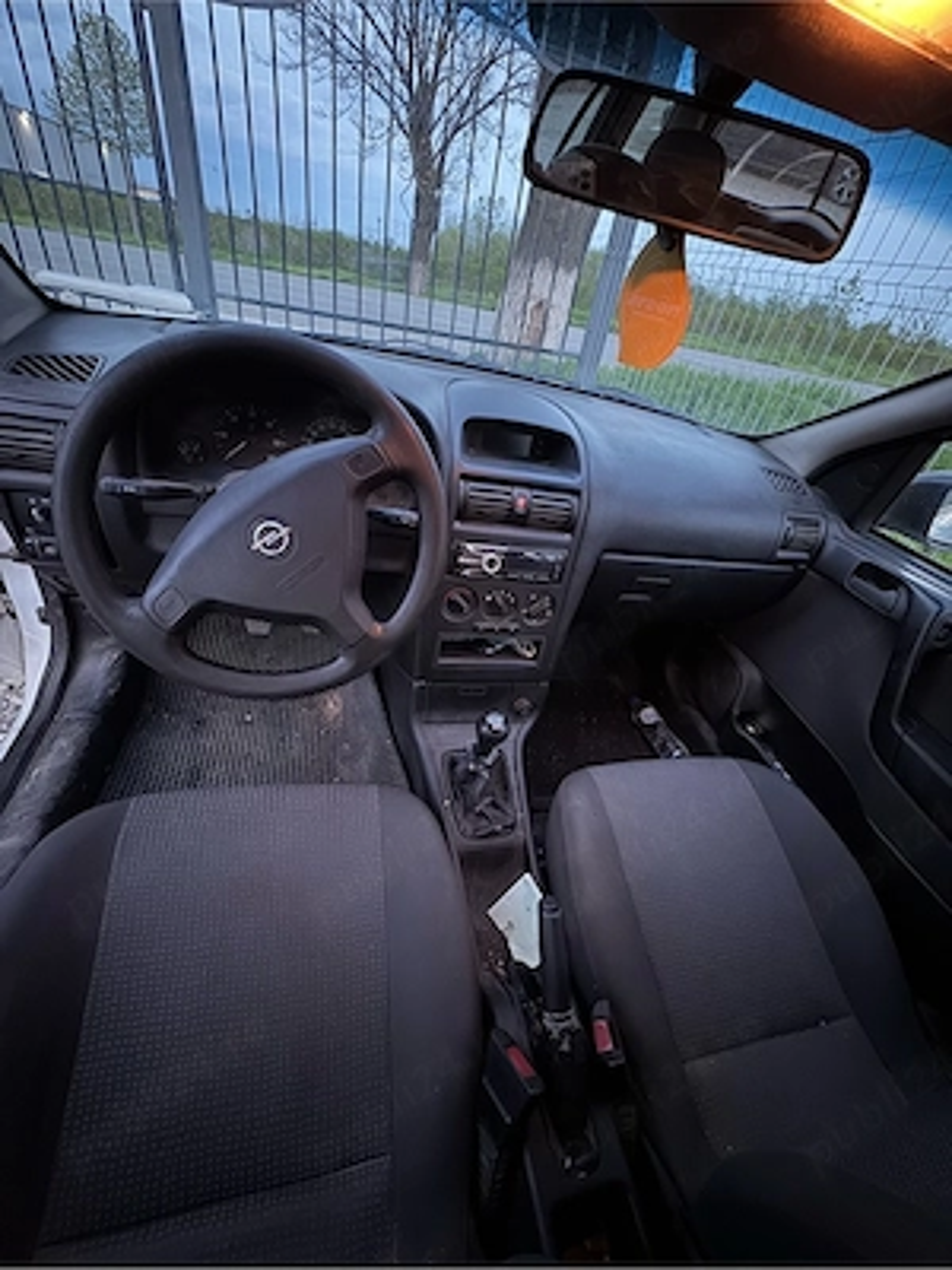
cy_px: 635
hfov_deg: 85.7
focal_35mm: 14
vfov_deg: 102.1
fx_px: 513
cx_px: 476
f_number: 2.2
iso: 800
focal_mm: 2.22
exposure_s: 1/13
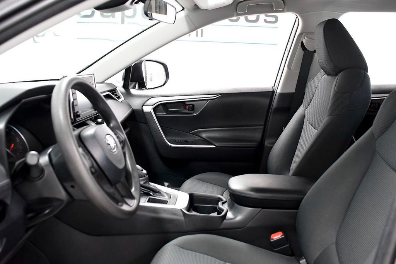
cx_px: 198
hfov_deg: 53.1
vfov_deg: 36.9
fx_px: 396
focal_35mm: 36
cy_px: 132
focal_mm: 24
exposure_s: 1/160
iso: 2500
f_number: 3.5
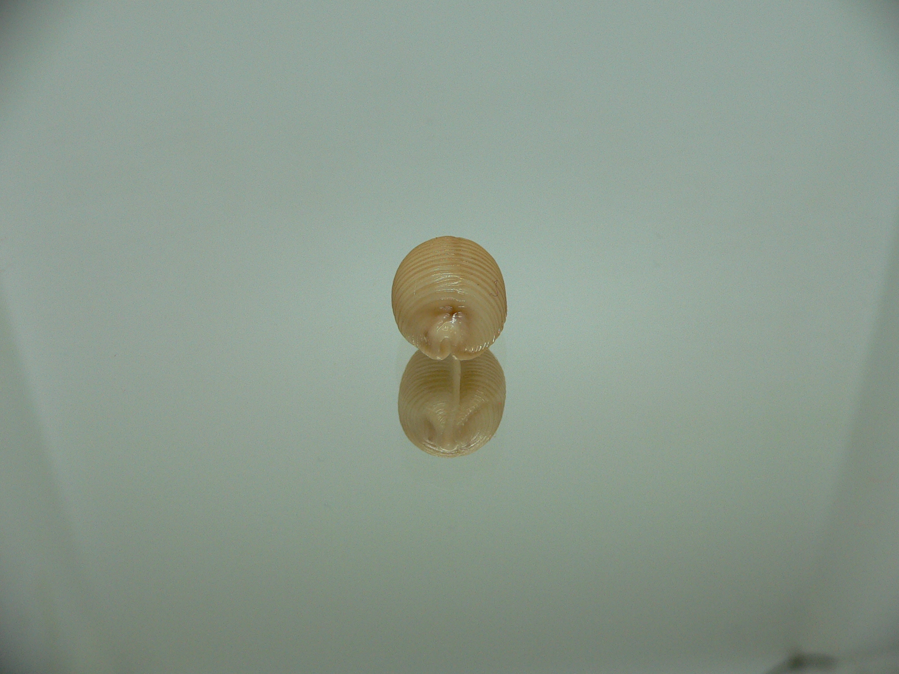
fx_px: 909
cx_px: 450
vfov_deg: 40.7
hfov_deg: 52.6
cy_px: 337
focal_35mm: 35
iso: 100
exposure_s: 1/60
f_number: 2.8
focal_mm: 4.6
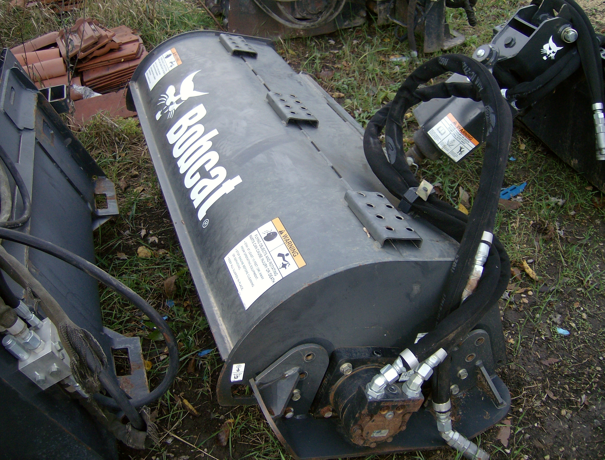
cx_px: 302
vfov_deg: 40.0
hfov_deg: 51.1
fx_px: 632
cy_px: 230
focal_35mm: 36
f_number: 2.8
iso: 100
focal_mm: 6
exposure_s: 1/357
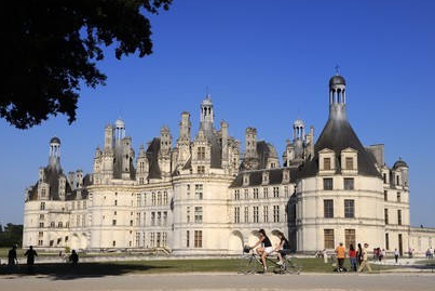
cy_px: 149
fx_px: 604
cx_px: 214
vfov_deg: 27.0
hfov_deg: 39.6
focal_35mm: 50
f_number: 22
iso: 200
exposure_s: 1/160
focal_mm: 48
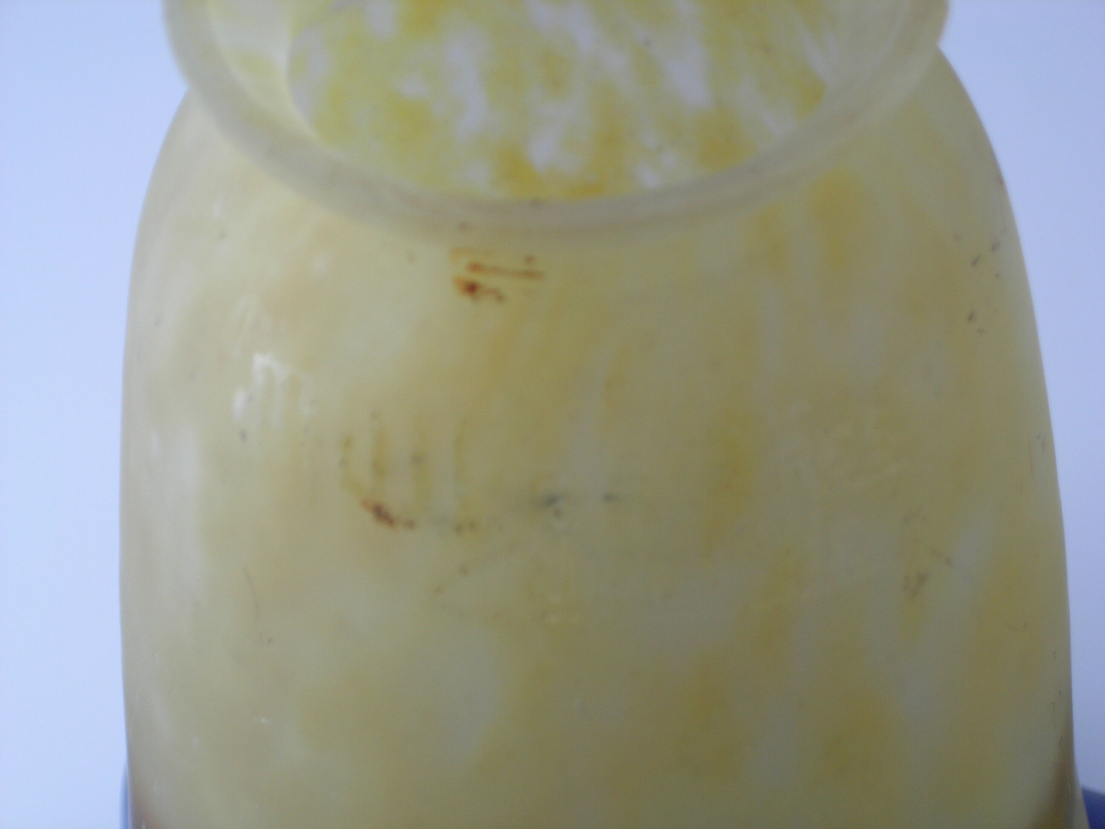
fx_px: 3607
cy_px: 414
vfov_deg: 13.1
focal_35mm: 113
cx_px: 552
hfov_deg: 17.4
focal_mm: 23.4
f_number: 4.9
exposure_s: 1/46.3
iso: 64
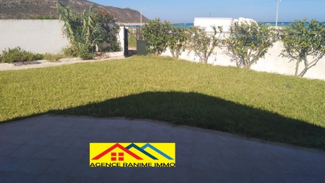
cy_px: 69
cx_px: 159
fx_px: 250
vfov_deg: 39.9
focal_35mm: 29
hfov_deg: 66.1
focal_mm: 3.59
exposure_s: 1/2228
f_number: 1.8
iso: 101
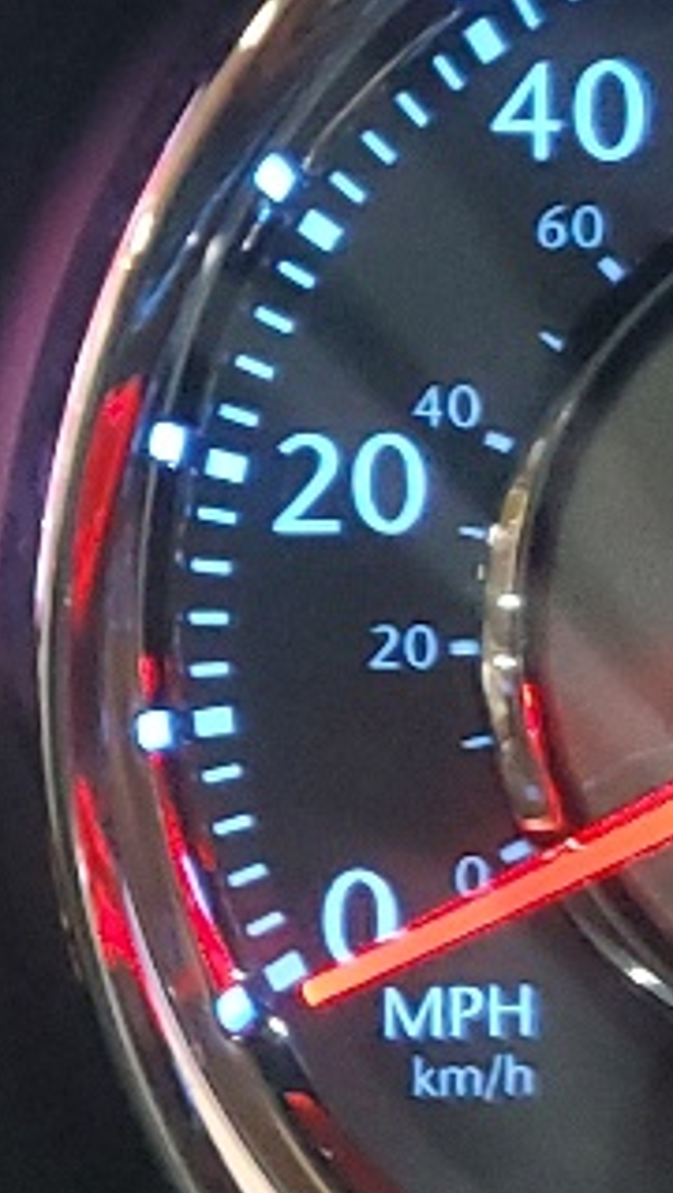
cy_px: 318
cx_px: -632
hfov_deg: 8.2
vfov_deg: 15.1
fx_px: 4494
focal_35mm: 142
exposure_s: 1/40
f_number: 1.5
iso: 336
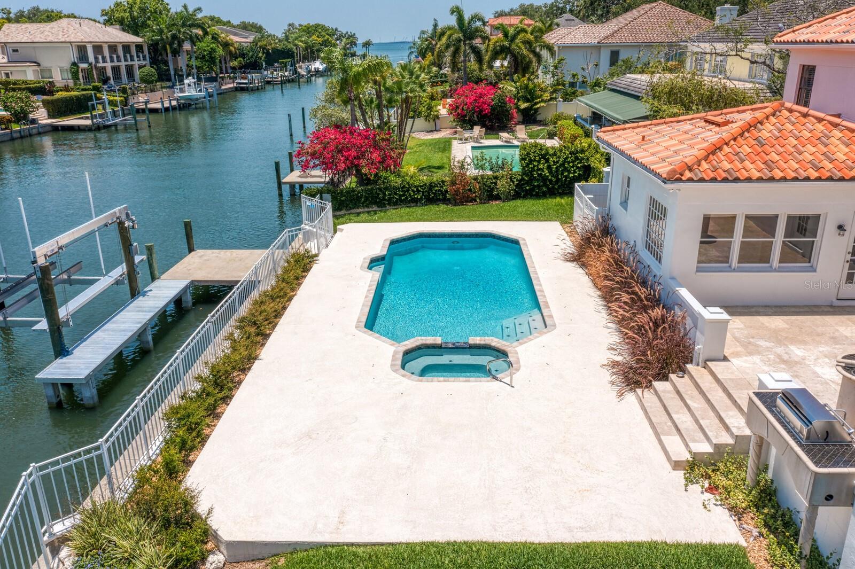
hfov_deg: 65.5
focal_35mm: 28
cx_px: 428
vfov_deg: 46.4
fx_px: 665
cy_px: 284
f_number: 7.1
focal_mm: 10.26
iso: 100
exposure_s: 1/800
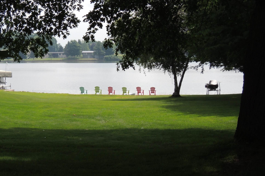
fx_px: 765
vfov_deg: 13.2
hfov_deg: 19.6
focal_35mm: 104
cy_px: 83
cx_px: 94
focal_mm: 13.3
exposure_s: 1/640
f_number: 3.9
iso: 100
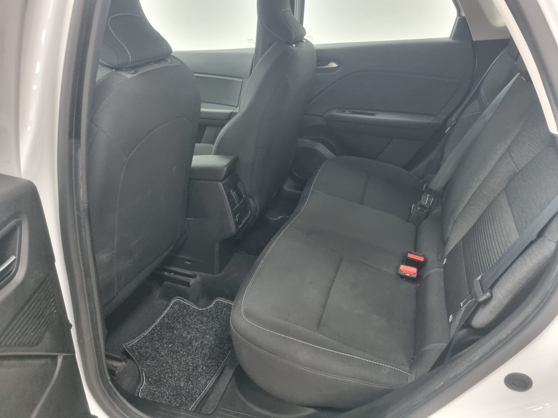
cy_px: 209
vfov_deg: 53.1
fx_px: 419
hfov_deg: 67.3
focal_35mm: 26
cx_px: 279
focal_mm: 5.4
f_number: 1.8
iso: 800
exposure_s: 1/50
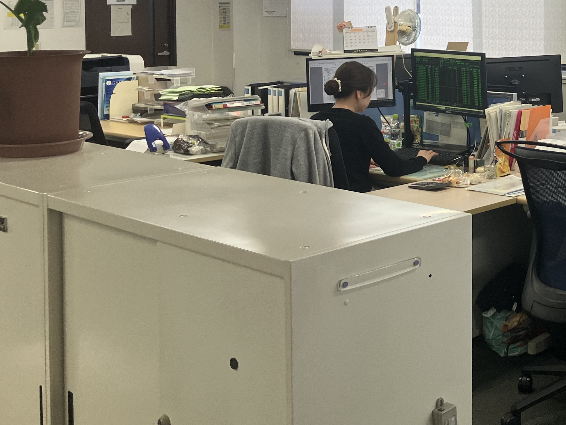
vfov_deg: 24.6
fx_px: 948
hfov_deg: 31.2
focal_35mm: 58
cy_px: 56
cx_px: 541
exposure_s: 1/120
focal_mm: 3.99
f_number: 1.8
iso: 50
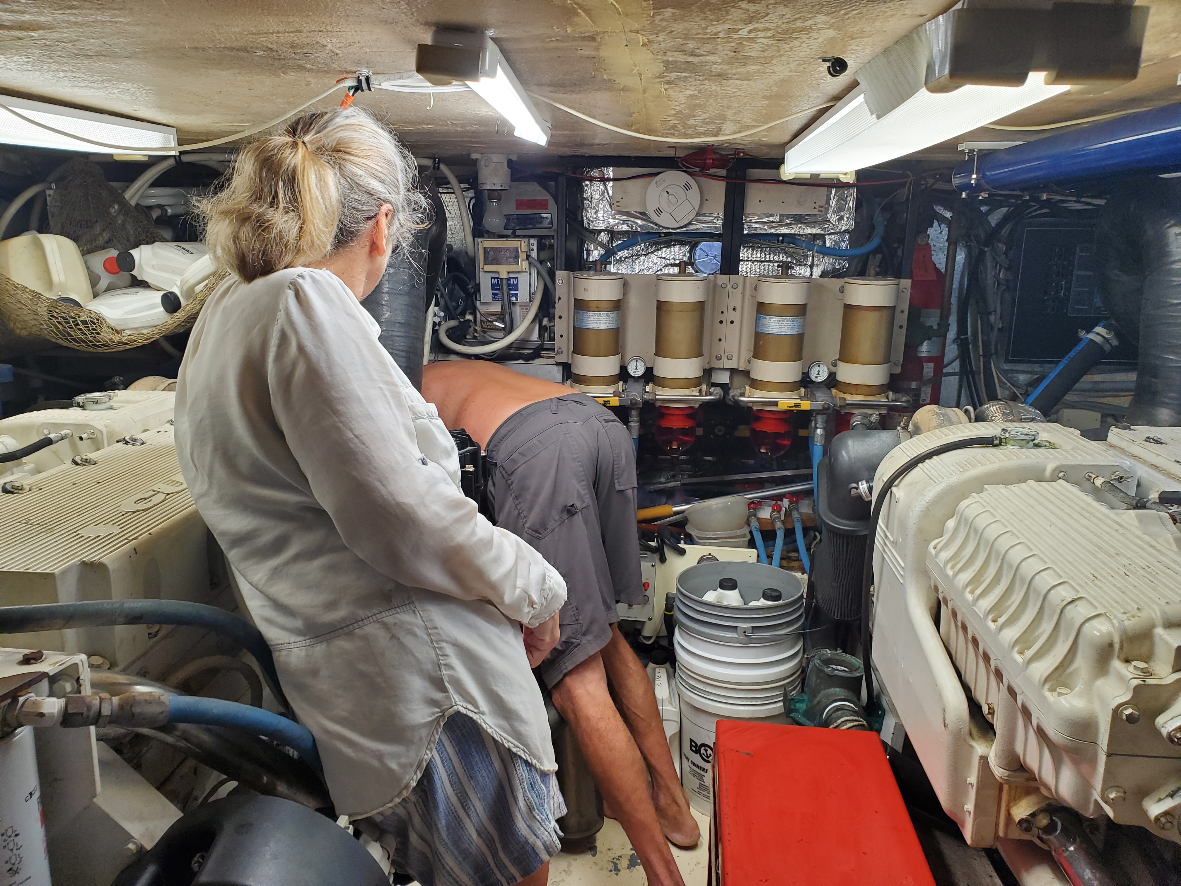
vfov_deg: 53.1
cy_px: 443
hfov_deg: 67.3
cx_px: 590
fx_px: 887
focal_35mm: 26
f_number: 2.4
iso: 160
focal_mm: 4.3
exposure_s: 1/120
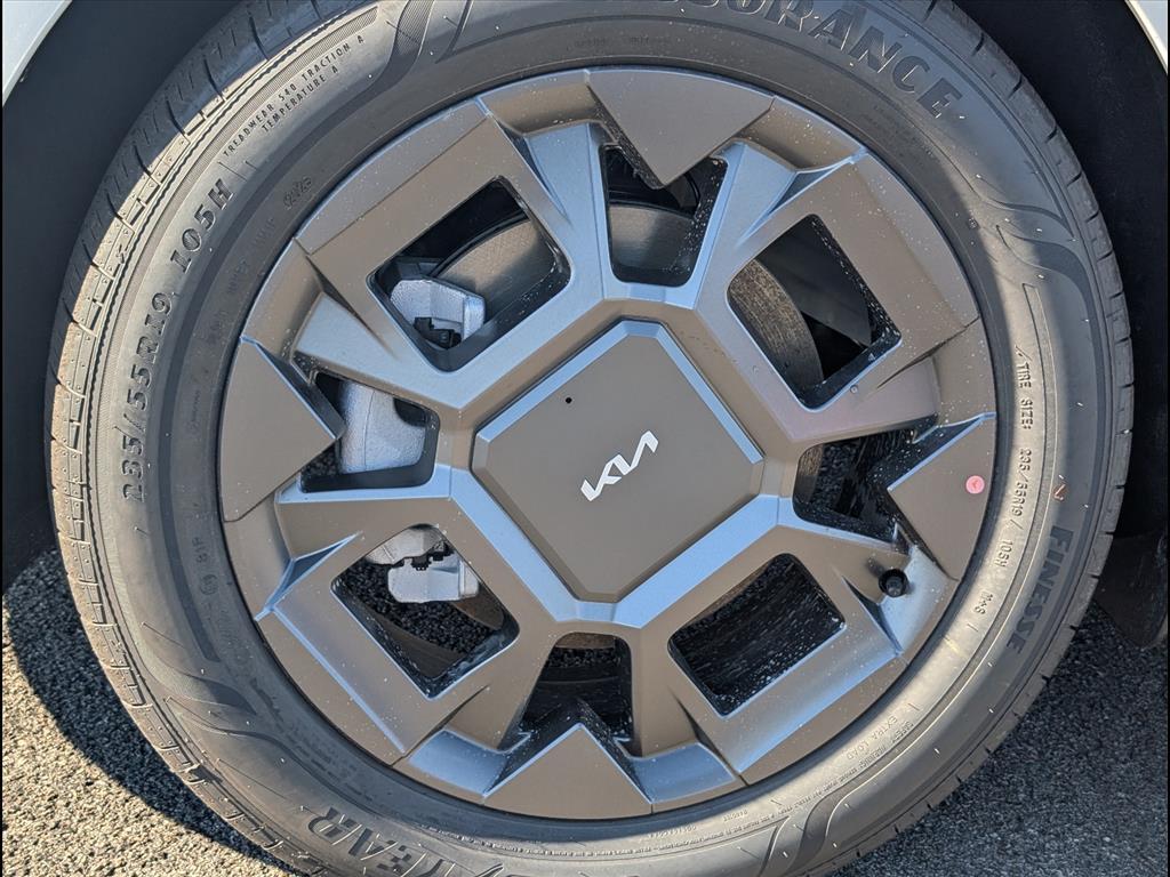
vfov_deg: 29.7
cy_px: 438
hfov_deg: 38.9
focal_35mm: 49
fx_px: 1656
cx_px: 585
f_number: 1.68
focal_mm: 6.9
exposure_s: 1/270
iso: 23
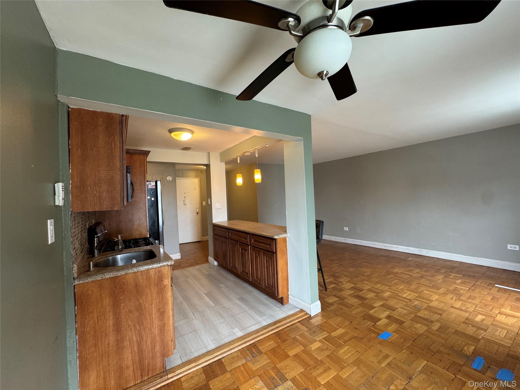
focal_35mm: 14
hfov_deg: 102.1
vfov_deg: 85.7
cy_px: 195
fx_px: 210
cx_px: 260
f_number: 2.2
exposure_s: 1/60
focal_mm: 2.22
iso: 160
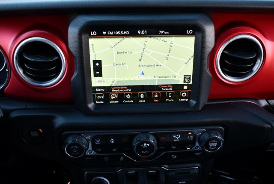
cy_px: 92
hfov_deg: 53.1
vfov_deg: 36.9
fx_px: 274
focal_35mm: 36
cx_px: 137
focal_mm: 18
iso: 640
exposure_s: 1/250
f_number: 3.5
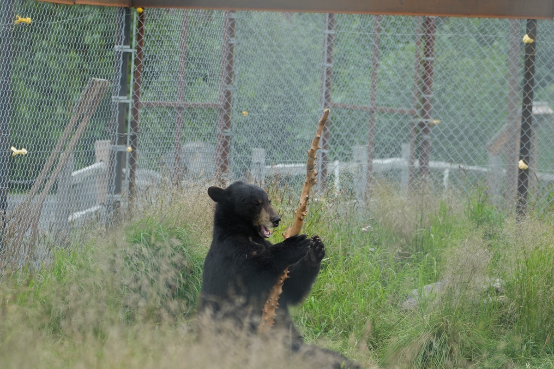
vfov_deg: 3.9
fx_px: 5416
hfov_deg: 5.9
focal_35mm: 352
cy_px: 184
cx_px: 277
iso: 400
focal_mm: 235
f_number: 5.6
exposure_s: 1/250
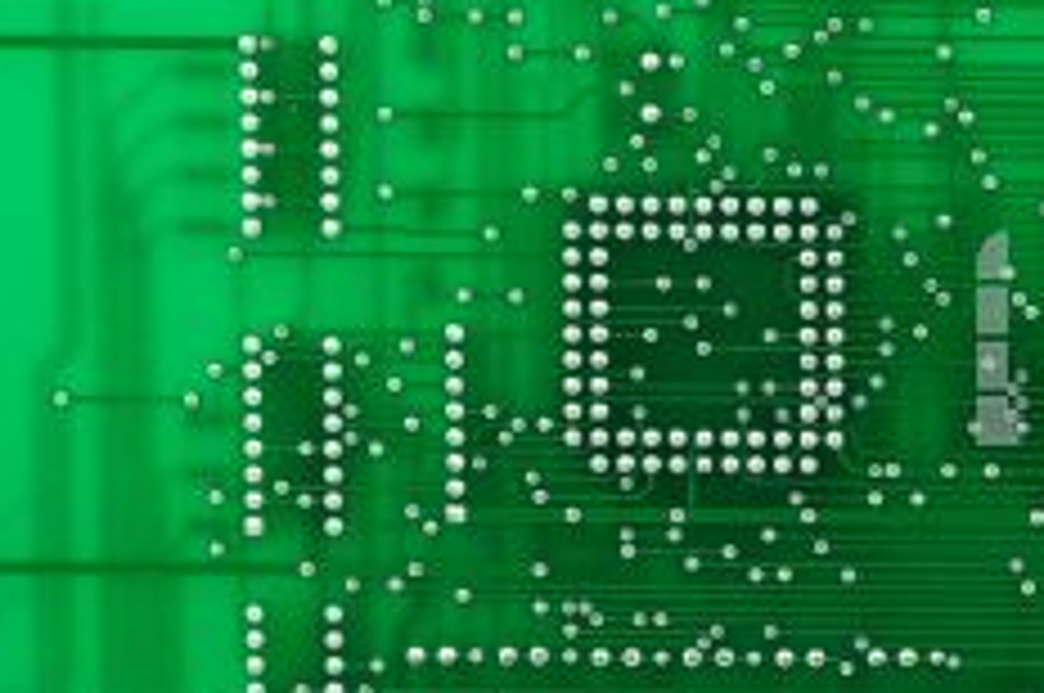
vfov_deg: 6.4
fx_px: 6197
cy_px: 342
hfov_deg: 9.4
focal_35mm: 214
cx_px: 1426
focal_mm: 55
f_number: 13
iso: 800
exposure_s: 1/125
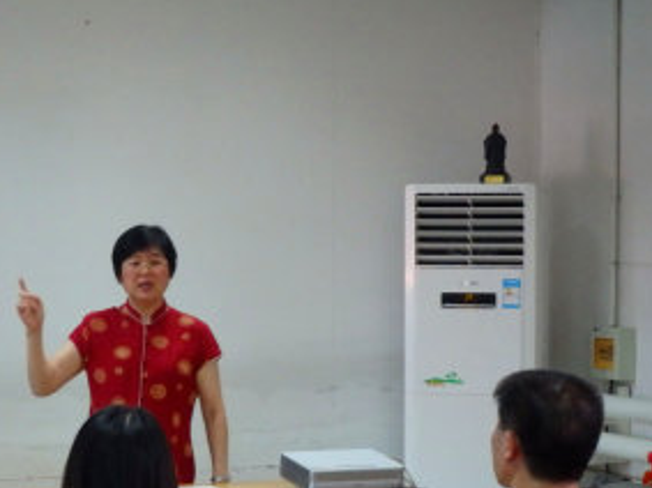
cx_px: 177
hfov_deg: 18.8
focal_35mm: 104
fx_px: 1958
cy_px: 305
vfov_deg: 14.2
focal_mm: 10.8
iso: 800
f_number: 4.2
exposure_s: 1/40
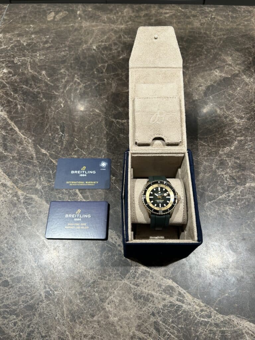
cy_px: 170
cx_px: 128
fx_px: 255
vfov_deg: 67.3
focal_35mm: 26
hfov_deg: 53.1
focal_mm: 5.7
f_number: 1.5
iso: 64
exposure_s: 1/100
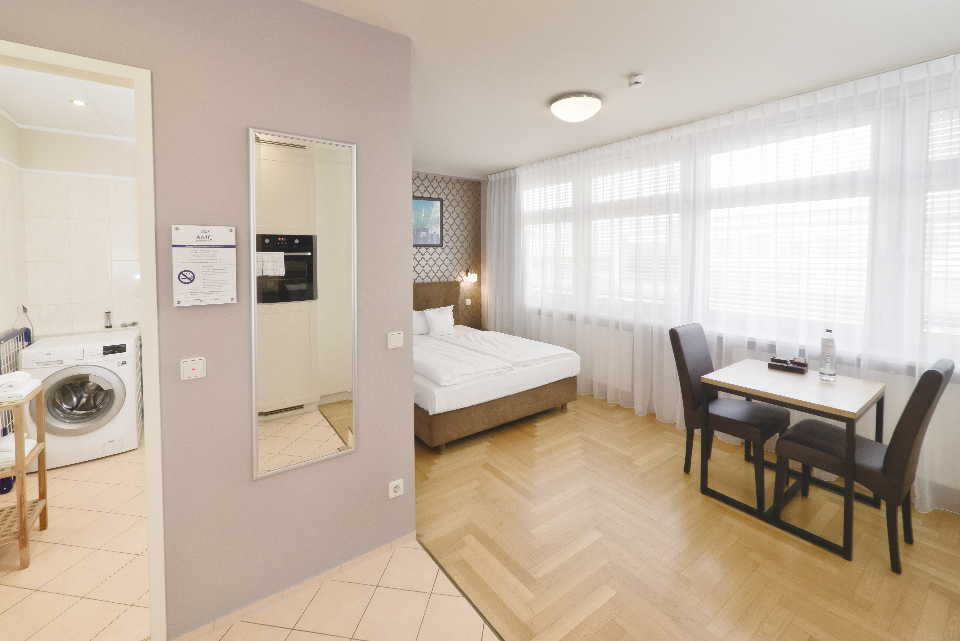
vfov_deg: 80.8
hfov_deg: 104.2
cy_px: 363
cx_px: 475
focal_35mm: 14
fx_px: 373
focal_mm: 12
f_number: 8
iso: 400
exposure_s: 1/30
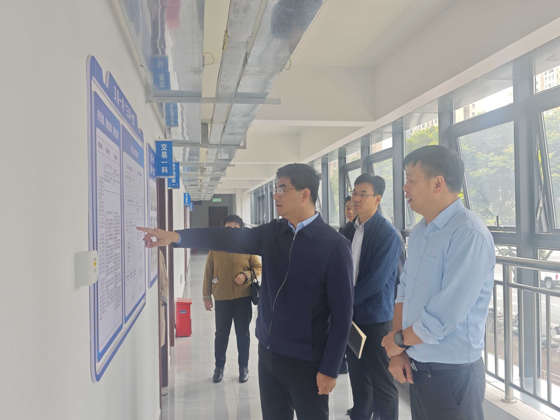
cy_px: 210
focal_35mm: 32
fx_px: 518
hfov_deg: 56.8
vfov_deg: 44.2
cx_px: 280
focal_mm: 6.55
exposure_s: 1/100
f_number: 1.6
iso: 64
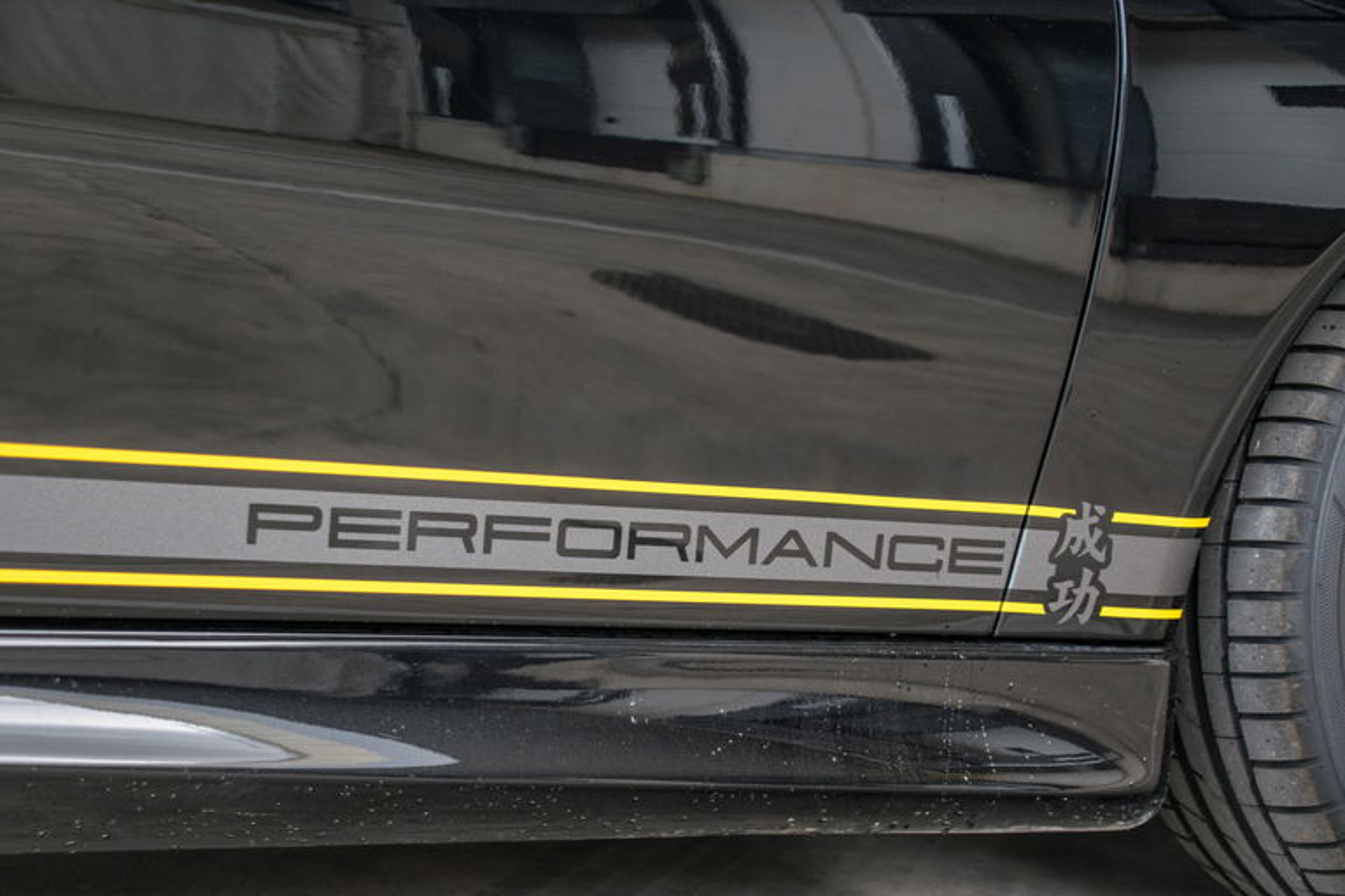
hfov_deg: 37.9
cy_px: 448
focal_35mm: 52
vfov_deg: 25.8
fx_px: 1961
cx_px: 672
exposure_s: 1/80
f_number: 4.5
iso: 400
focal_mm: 35
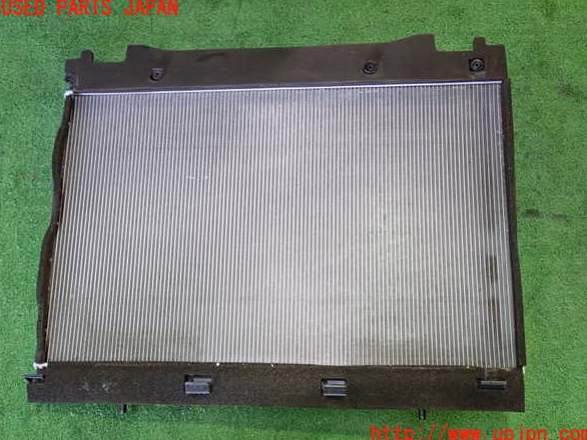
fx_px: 712
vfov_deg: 34.3
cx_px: 297
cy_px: 222
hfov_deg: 44.8
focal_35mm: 42
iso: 640
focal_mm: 7.31
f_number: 2.8
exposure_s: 1/40
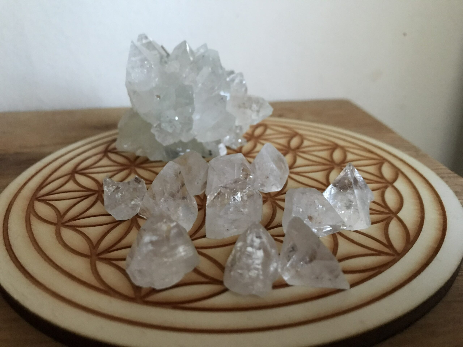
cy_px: 174
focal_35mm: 28
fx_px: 375
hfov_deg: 63.4
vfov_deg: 49.7
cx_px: 232
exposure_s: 1/6
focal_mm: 3.99
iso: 80
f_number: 1.8
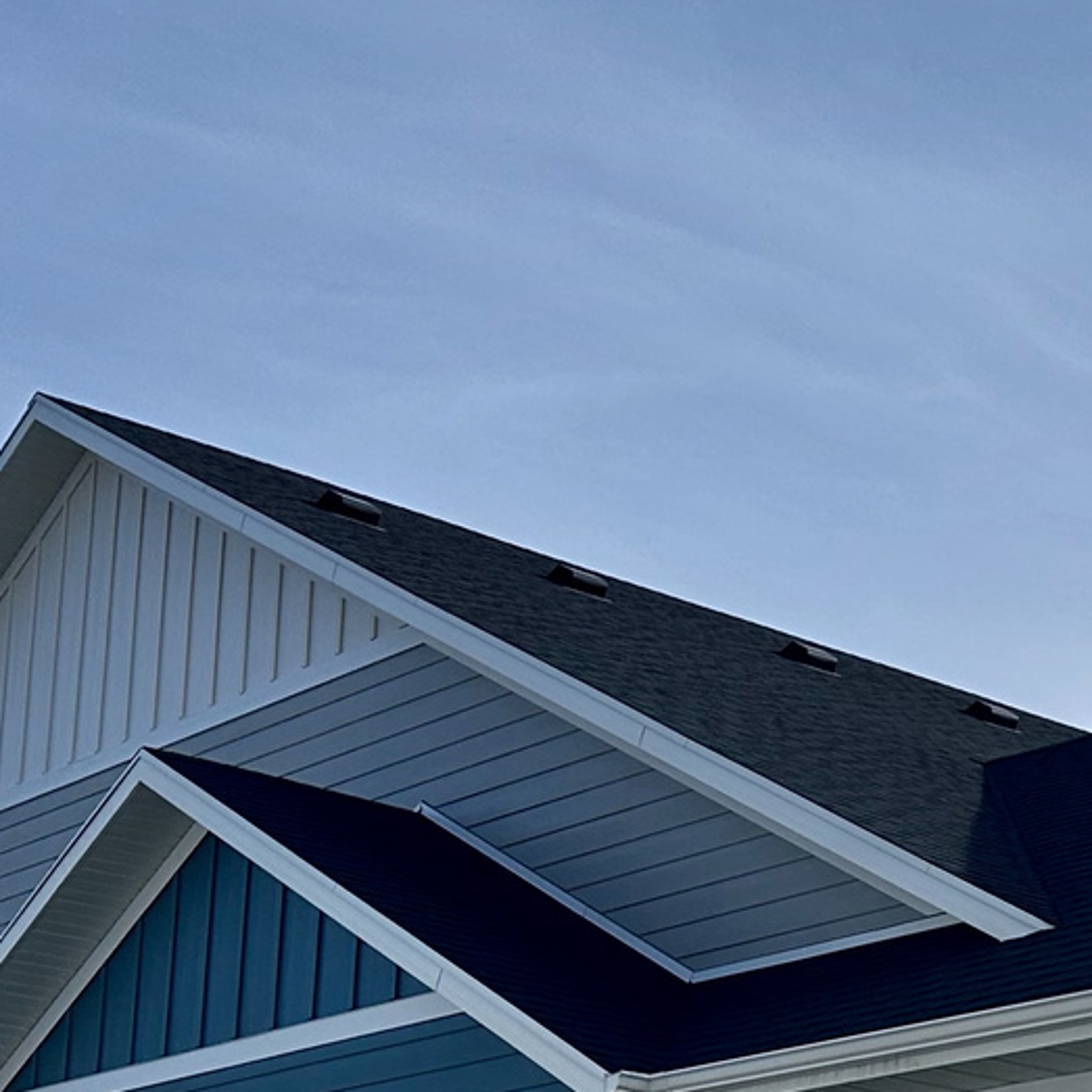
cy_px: 1221
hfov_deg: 19.6
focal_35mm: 83
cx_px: 1317
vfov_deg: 19.9
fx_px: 2962
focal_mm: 6.86
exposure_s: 1/7042
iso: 80
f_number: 1.78
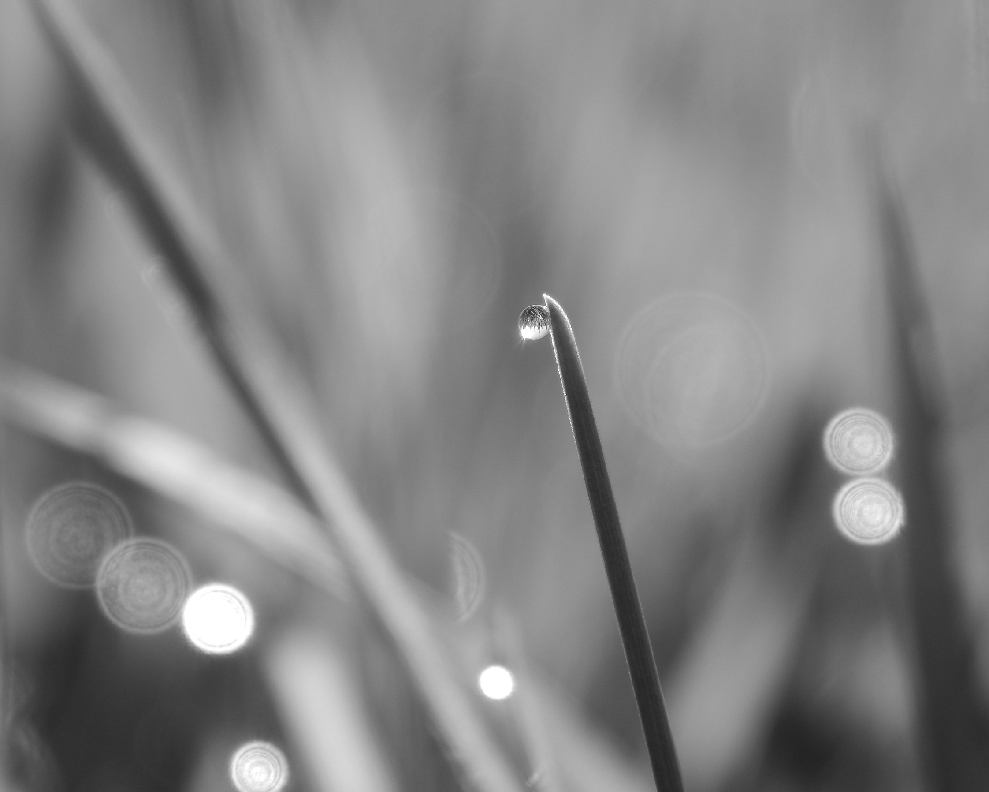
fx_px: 4889
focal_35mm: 167
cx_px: 507
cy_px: 396
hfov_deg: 11.6
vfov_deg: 9.3
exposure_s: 1/400
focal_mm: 28.7
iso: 125
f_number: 5.1
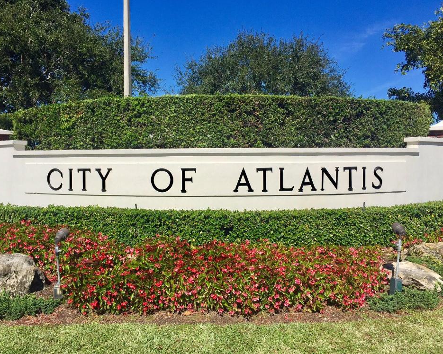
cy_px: 173
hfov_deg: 57.1
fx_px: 406
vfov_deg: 47.1
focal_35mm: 31
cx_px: 208
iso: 32
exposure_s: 1/4950
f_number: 2.2
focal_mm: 4.15
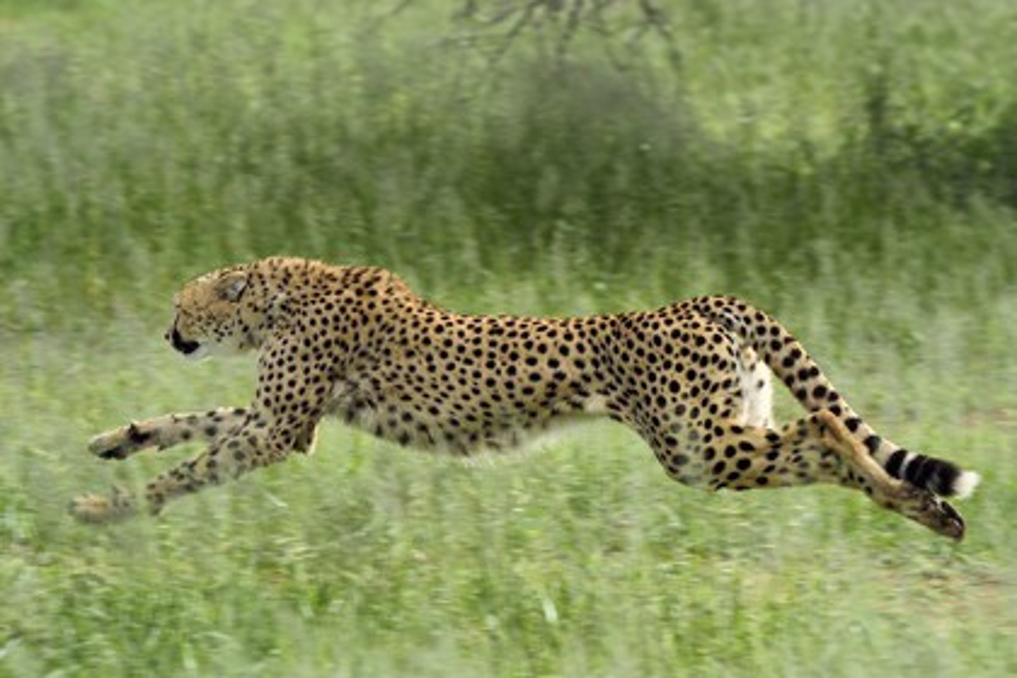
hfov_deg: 10.3
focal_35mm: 200
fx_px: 5650
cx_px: 508
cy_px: 339
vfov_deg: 6.9
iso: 400
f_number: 8
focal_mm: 200
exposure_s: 1/640
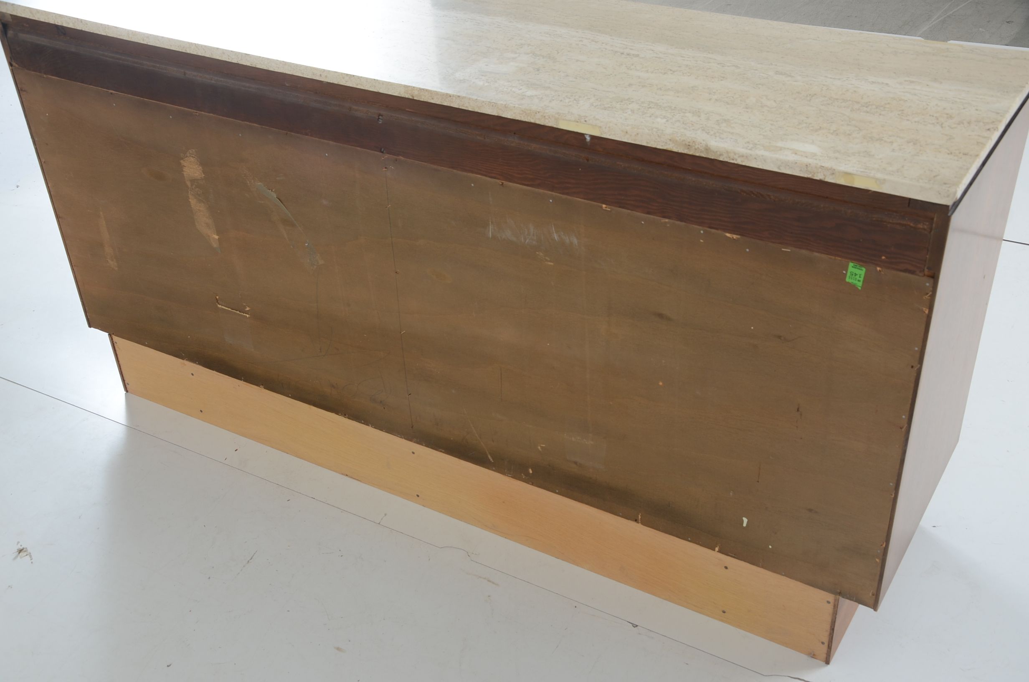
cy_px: 341
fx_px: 1198
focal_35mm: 42
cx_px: 514
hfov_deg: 46.5
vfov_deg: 31.8
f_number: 7.1
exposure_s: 1/60
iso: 160
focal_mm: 28
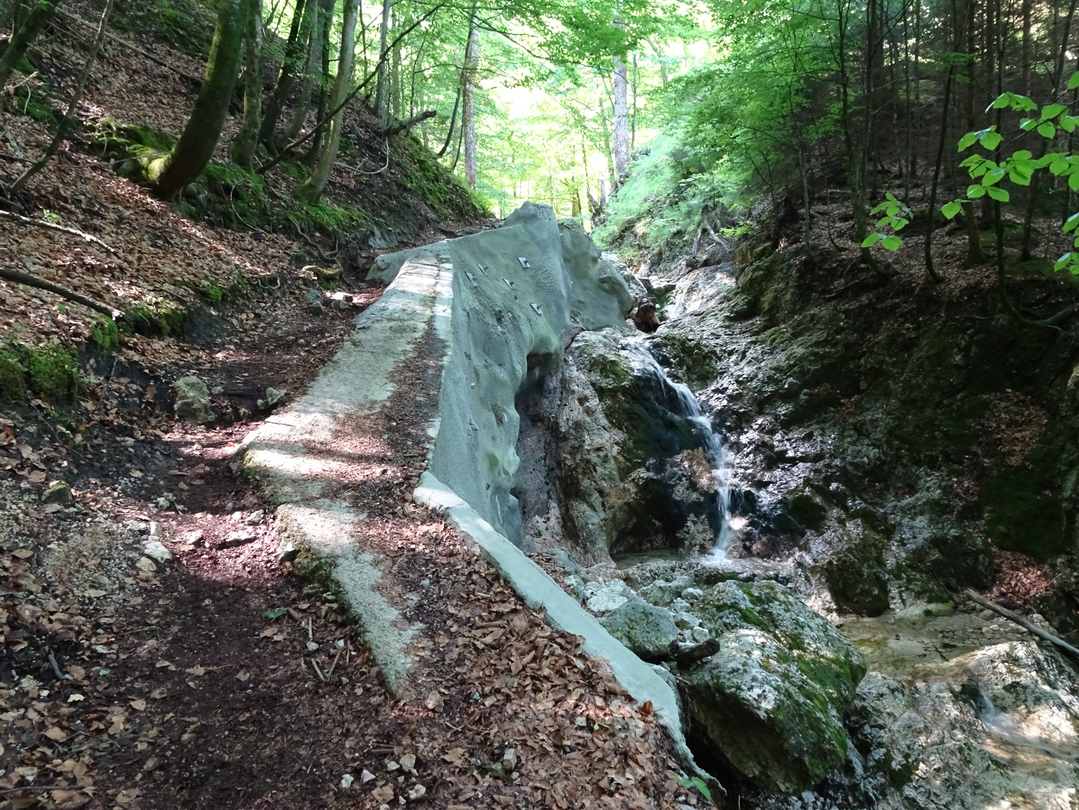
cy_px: 405
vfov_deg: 56.8
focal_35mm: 24
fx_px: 748
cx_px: 540
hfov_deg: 71.6
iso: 800
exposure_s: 1/25
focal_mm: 4.1
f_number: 3.5
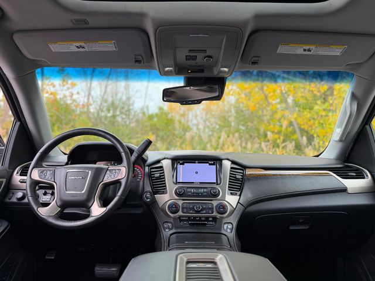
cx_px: 188
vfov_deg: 56.8
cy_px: 140
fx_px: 260
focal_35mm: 24
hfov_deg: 71.6
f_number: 1.78
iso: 100
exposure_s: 1/185
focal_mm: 6.76
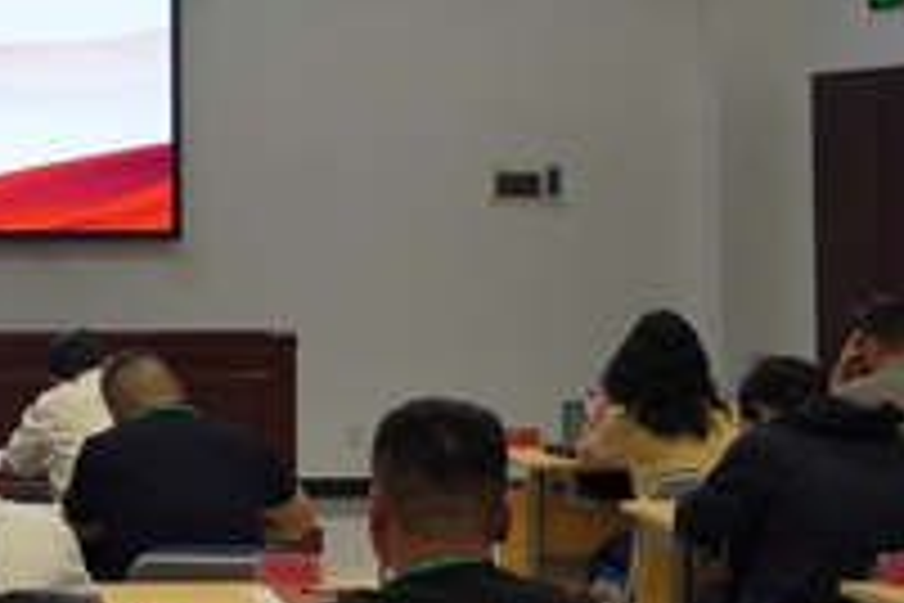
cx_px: -319
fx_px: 2360
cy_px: 106
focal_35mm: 94
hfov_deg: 19.7
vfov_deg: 14.5
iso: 400
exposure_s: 1/125
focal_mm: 18
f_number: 3.5
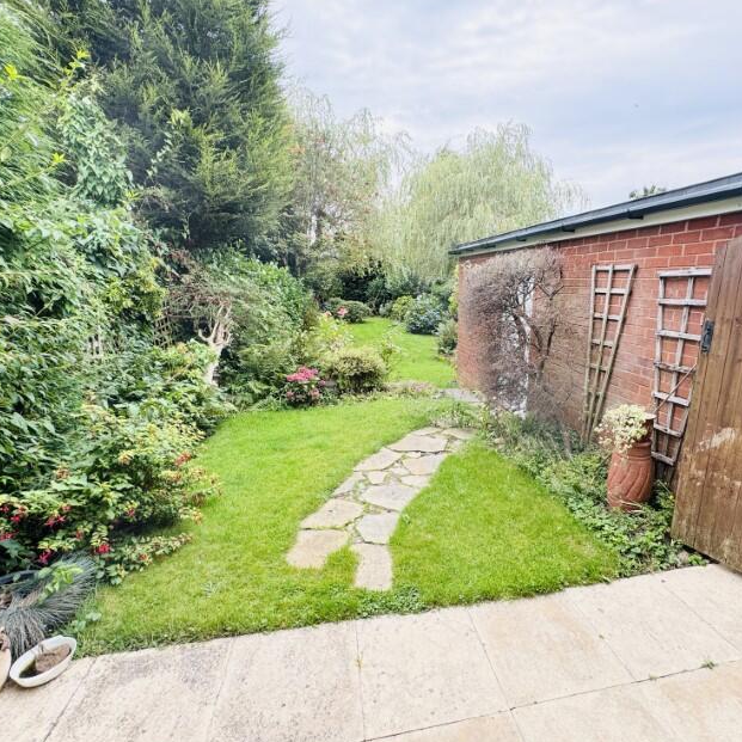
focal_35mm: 17
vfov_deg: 84.0
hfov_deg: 83.6
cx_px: 414
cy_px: 373
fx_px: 412
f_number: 2.2
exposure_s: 1/226
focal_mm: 2.22
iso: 40
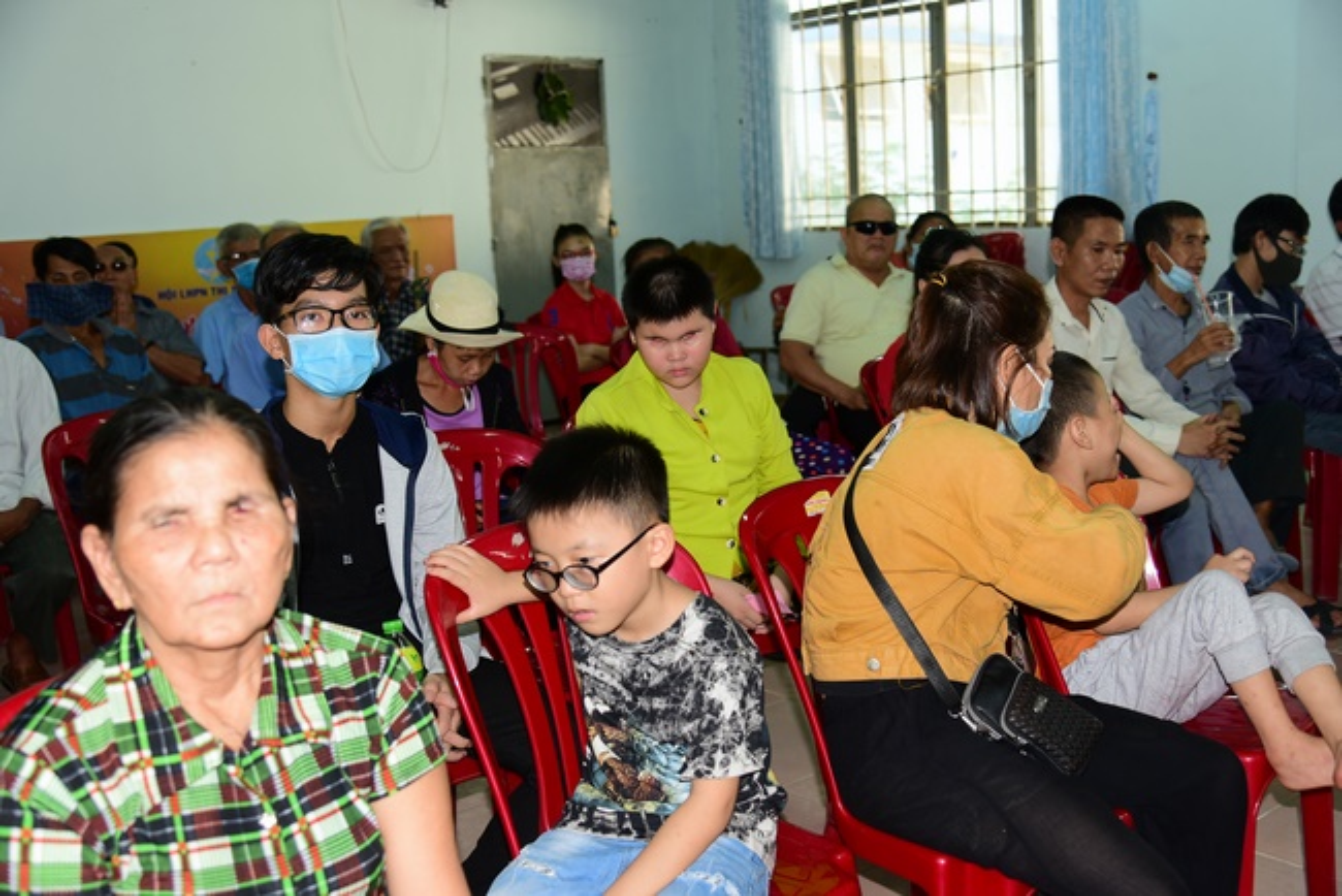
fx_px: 1417
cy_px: 448
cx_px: 671
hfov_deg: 50.7
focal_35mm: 38
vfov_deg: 35.1
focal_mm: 38
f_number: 4
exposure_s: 1/60
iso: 320
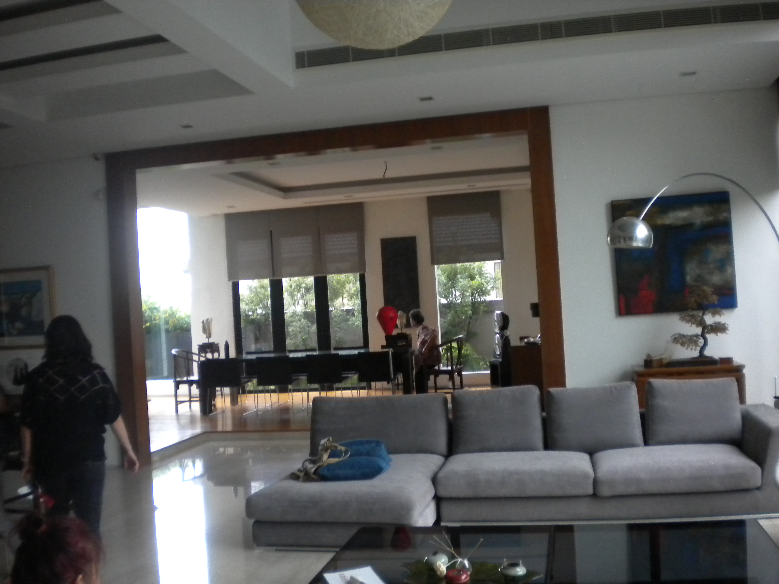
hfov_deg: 52.6
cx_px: 390
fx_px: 788
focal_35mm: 35
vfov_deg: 40.7
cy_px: 292
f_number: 3.1
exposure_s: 1/21.5
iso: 400
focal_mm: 6.3
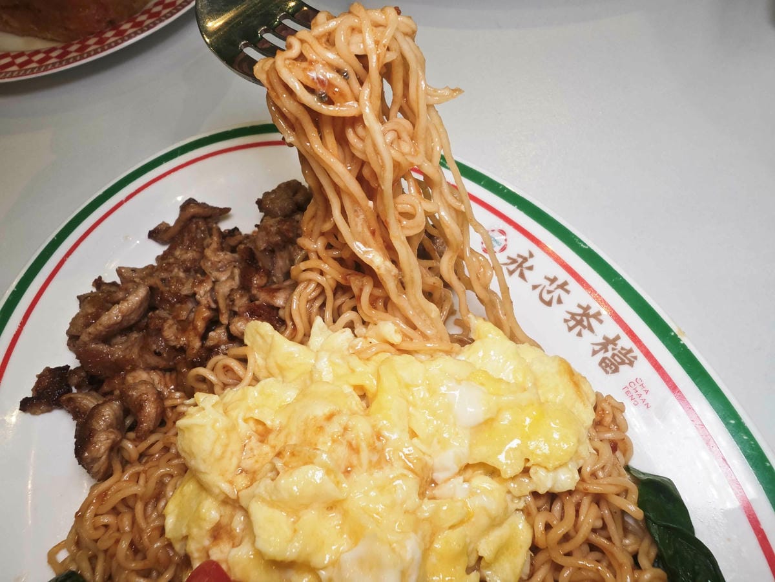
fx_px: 515
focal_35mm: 23
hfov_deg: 73.9
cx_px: 388
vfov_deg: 58.9
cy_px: 291
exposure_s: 1/146
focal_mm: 2.03
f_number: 1.8
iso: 50
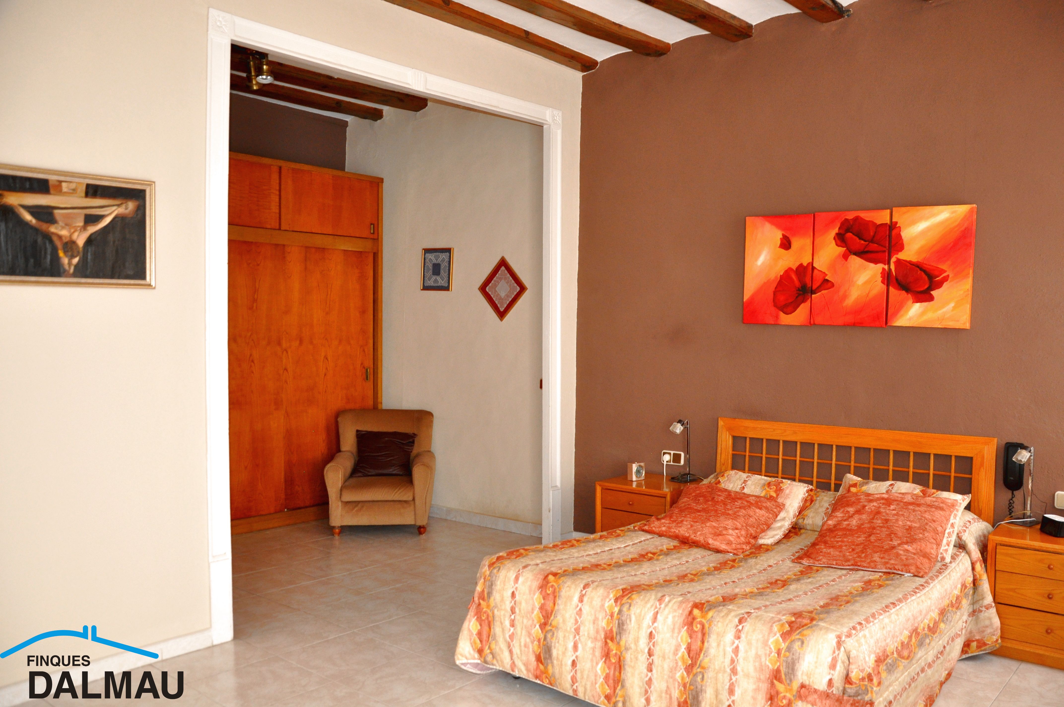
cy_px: 354
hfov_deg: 67.4
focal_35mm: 27
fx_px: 797
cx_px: 532
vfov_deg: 47.8
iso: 800
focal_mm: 18
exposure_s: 1/60
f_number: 3.5
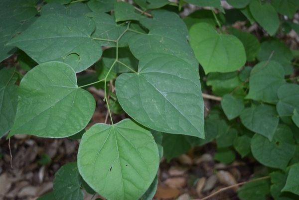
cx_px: 150
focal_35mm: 46
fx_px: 386
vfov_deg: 28.9
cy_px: 100
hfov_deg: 42.3
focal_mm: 31
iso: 1100
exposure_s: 1/60
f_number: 4.2
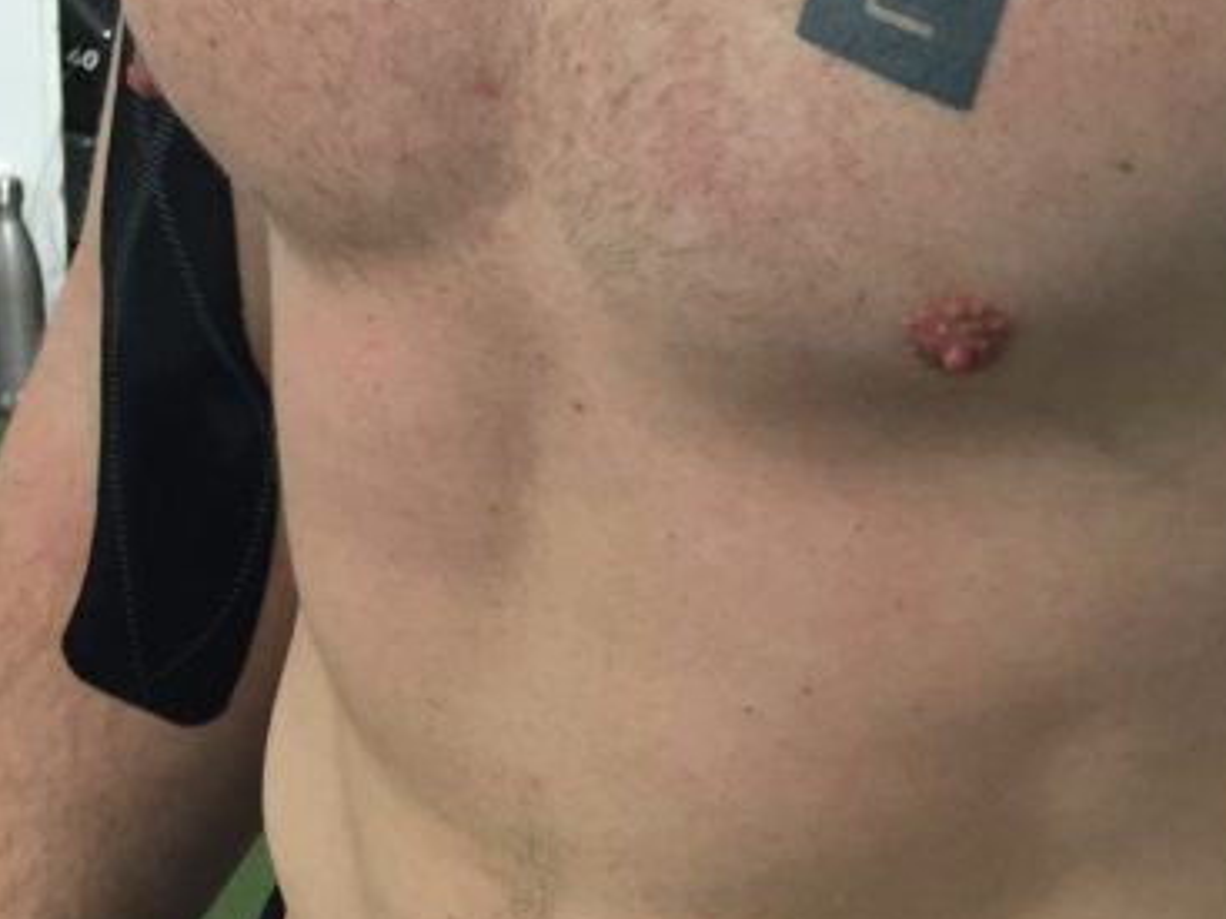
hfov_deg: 22.6
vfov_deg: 18.0
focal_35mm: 81
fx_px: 2868
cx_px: 1383
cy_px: 190
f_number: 2.2
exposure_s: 1/30
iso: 100
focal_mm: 4.15
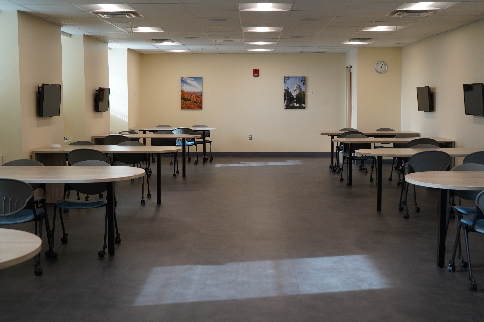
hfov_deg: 43.6
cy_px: 161
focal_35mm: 45
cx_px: 242
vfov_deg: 29.9
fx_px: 605
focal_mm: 45
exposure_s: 1/160
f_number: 4.5
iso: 800
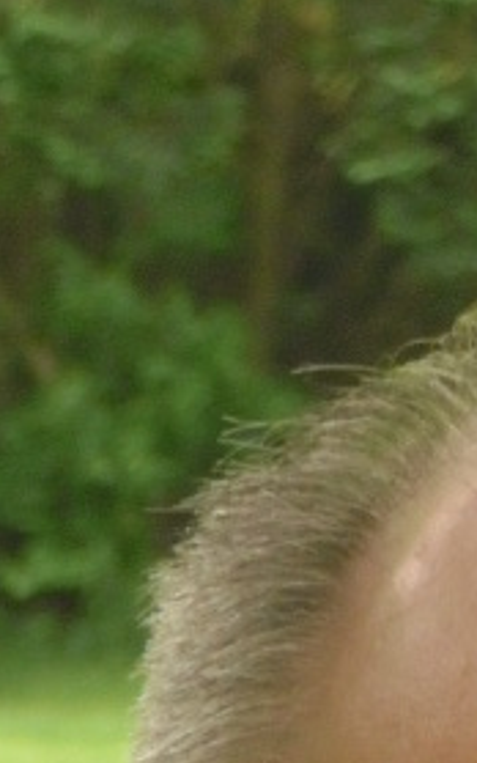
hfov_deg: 2.8
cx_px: 787
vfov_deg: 4.4
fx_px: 9745
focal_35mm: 469
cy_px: 1748
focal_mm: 16.9
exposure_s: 1/60
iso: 125
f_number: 5.7
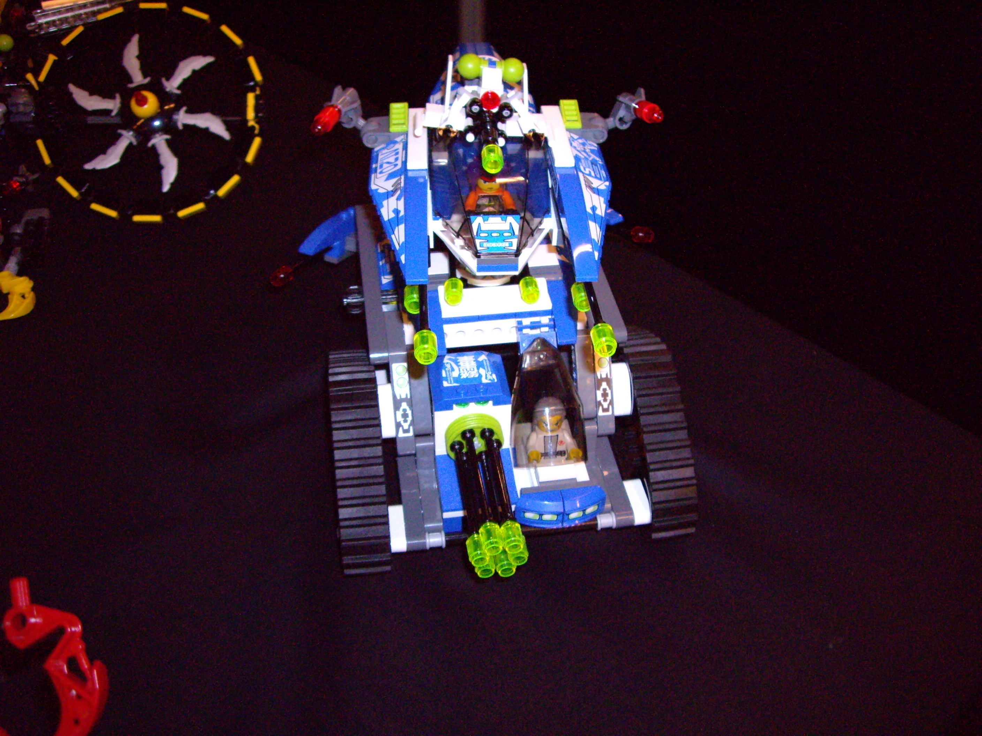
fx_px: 1078
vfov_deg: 37.7
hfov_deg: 49.0
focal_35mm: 38
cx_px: 491
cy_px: 368
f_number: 2.7
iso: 400
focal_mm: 6.2
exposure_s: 1/40
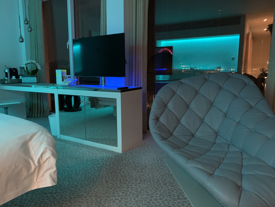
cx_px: 138
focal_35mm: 26
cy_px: 104
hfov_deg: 67.3
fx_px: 207
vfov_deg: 53.1
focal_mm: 4.25
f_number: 1.8
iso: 500
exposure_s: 1/25
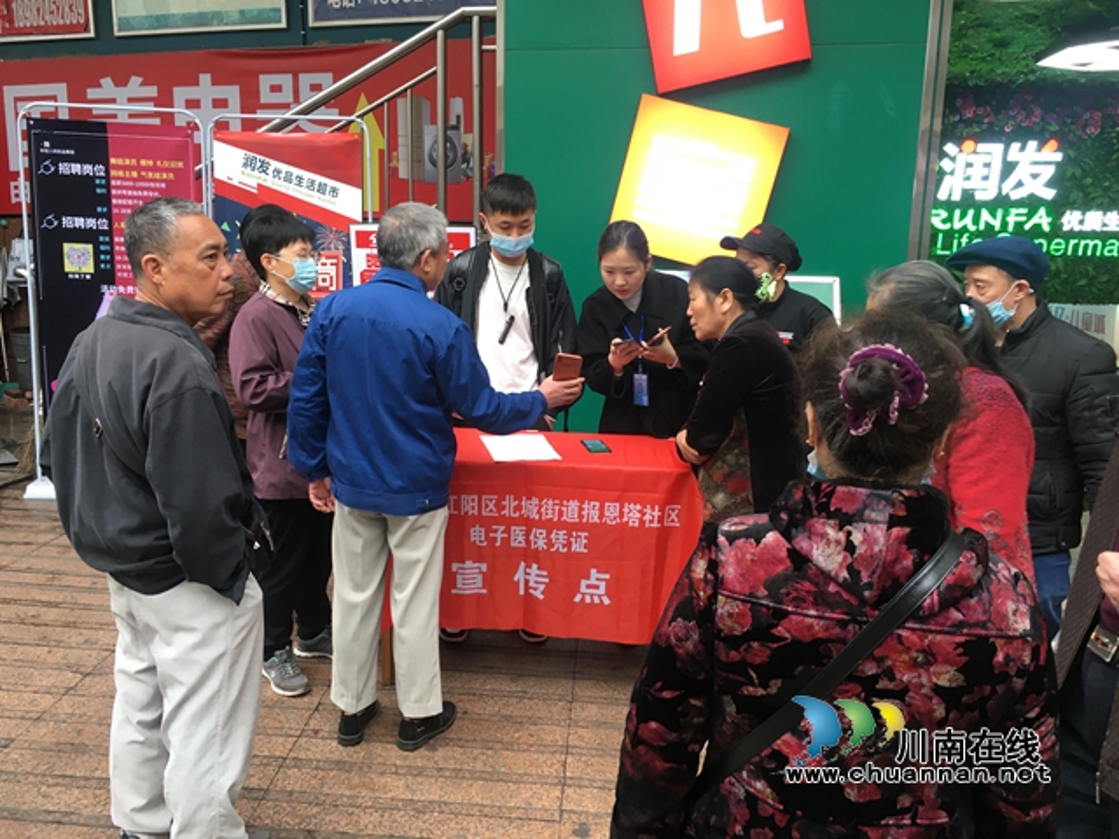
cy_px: 420
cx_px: 560
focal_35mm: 29
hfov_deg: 61.7
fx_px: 937
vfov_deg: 48.2
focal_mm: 4.15
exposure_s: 1/33
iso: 25
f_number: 2.2
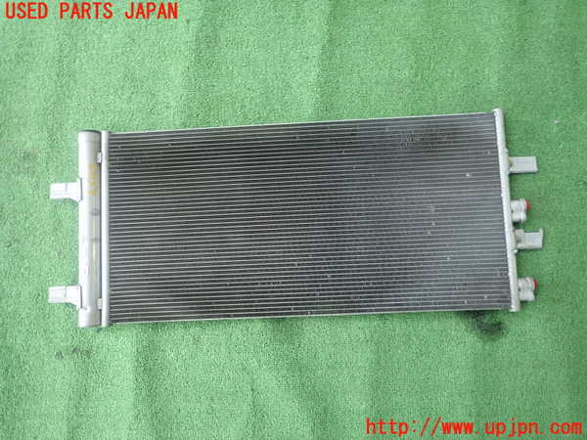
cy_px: 220
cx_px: 294
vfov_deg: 54.9
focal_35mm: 25
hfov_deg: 69.4
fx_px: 424
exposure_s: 1/80
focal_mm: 4.5
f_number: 2
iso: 100
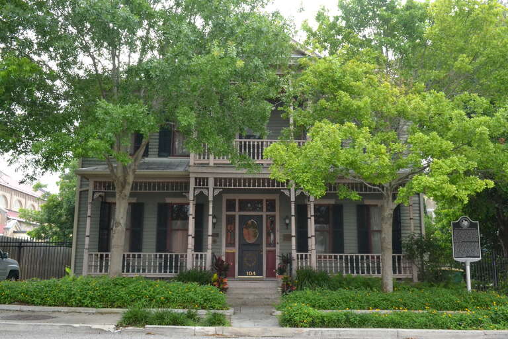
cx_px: 254
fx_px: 508
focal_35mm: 36
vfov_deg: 36.9
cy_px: 170
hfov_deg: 53.1
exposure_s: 1/400
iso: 3200
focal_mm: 24
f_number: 14
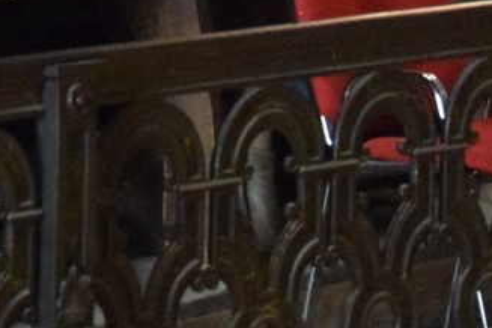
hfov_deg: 6.7
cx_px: 326
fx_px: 4194
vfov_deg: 4.4
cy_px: -516
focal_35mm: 307
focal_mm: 35
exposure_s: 1/60
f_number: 4.5
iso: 6400
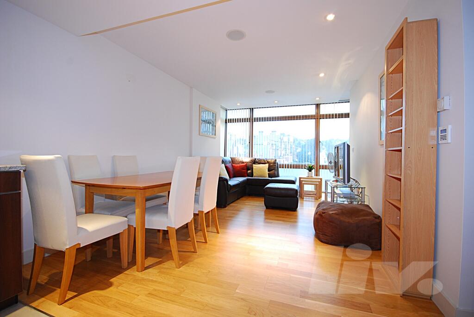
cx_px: 237
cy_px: 158
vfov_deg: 77.5
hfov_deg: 100.3
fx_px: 198
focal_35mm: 15
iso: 400
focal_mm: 10
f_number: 6.3
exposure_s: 1/5
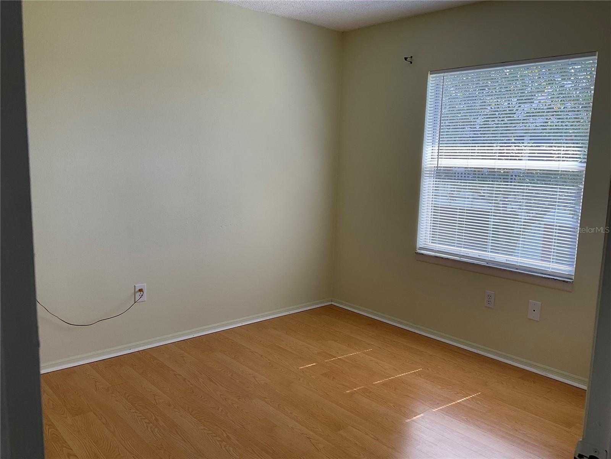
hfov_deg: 61.7
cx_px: 306
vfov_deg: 48.2
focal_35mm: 29
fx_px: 512
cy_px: 230
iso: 20
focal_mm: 3
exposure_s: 1/120
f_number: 1.8
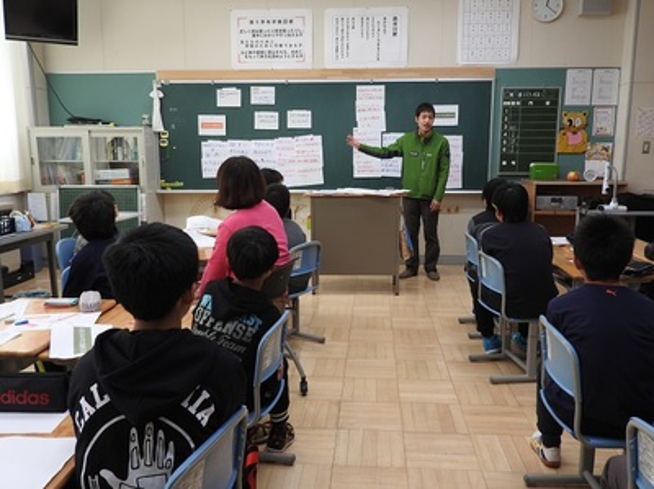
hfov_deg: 60.0
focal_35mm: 30
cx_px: 327
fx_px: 566
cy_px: 244
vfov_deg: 46.7
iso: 100
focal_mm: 5.4
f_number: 3.5
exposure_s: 1/50
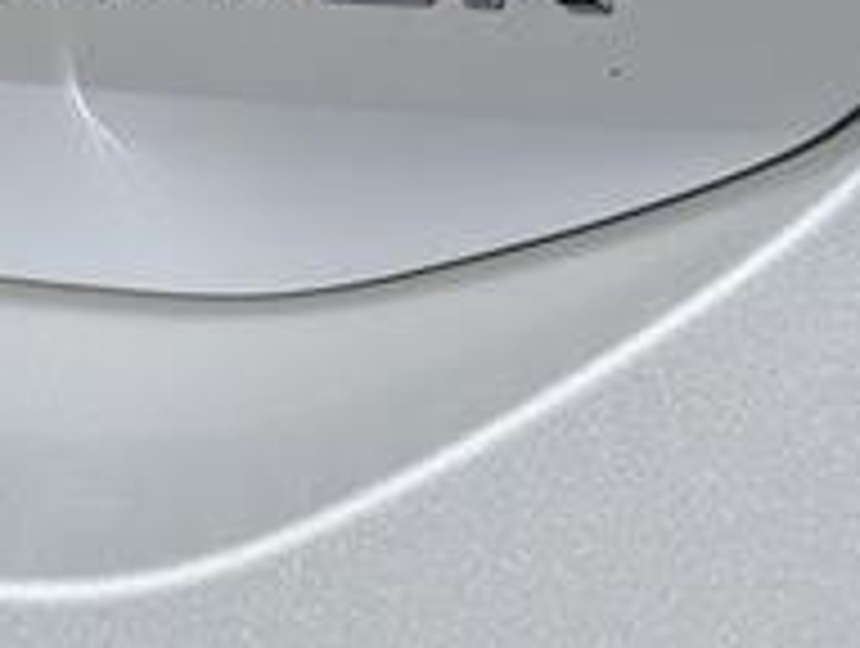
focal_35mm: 129
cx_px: -135
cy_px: -76
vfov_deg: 11.4
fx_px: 3211
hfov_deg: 14.8
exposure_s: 1/5000
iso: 30
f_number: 1.68
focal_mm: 6.9
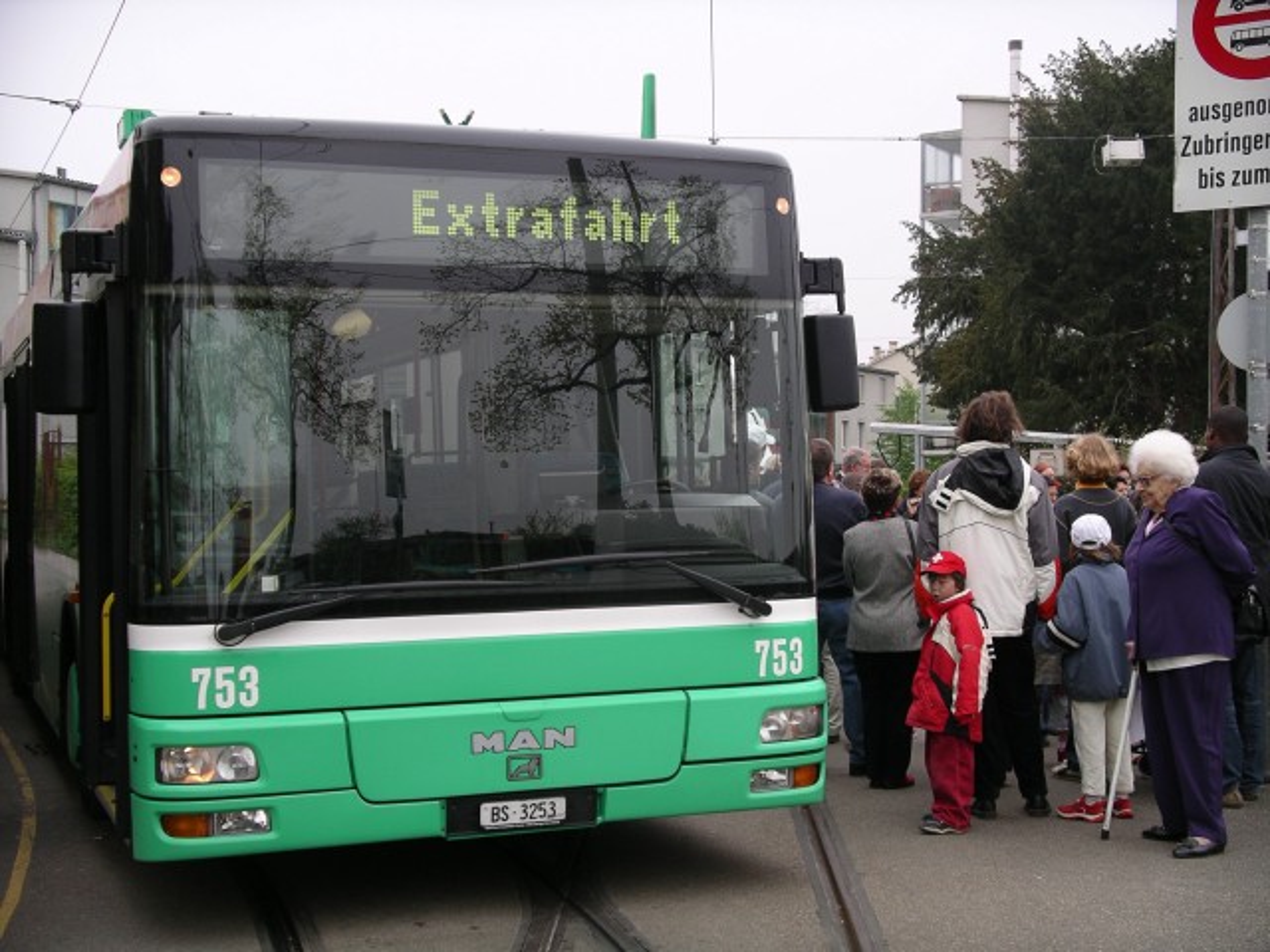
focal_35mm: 52
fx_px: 1908
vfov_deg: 28.0
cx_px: 635
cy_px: 476
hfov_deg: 36.8
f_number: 3.2
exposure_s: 1/125
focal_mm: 10.9
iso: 64
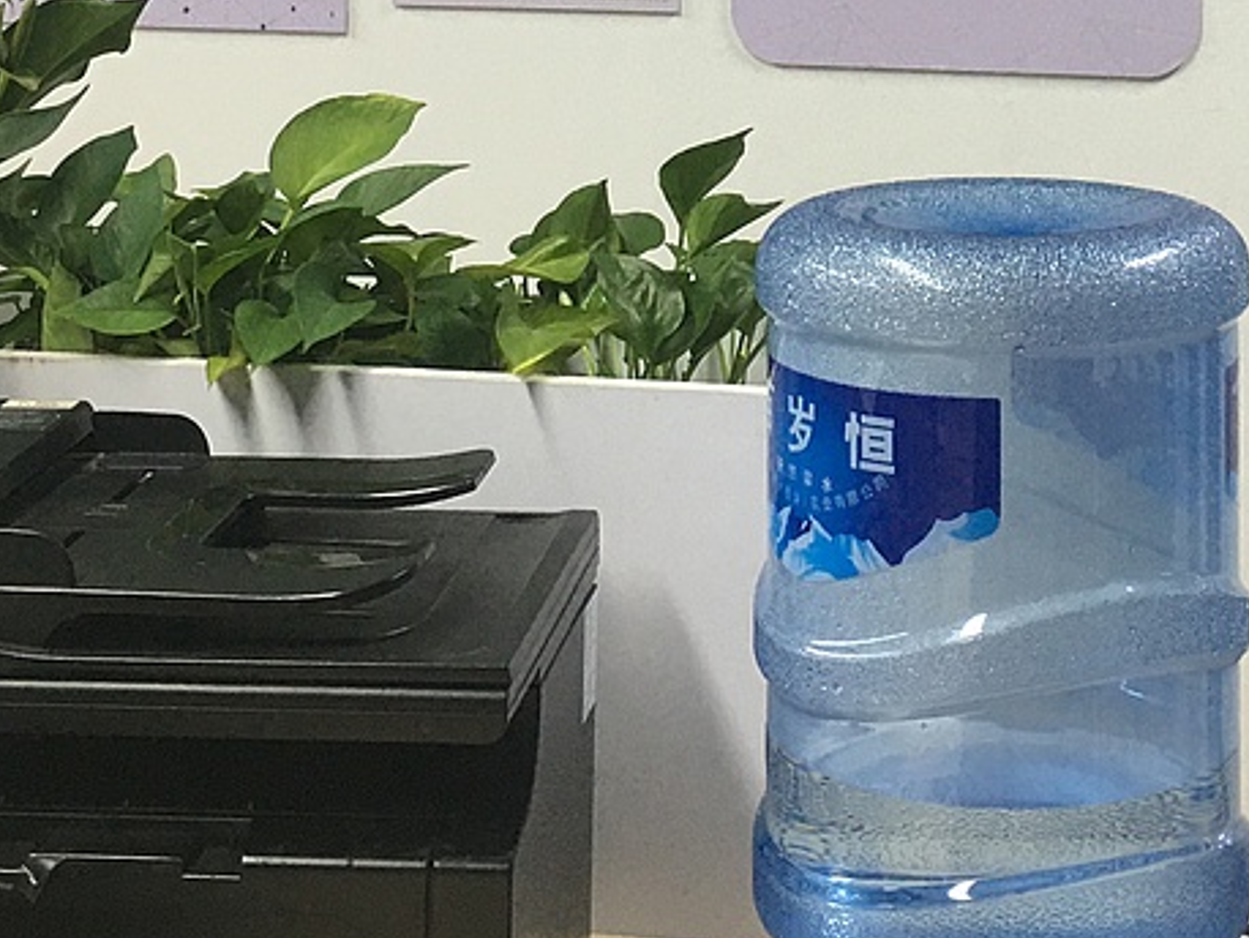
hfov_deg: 23.9
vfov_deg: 17.1
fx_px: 2924
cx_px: 905
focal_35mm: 81
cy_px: -314
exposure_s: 1/33
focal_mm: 4.15
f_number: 2.2
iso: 50
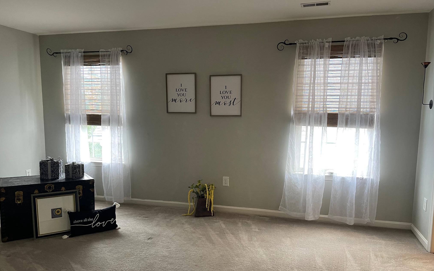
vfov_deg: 44.4
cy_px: 158
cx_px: 216
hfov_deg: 66.5
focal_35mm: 28
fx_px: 331
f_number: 1.6
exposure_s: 1/60
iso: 100
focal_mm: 4.2
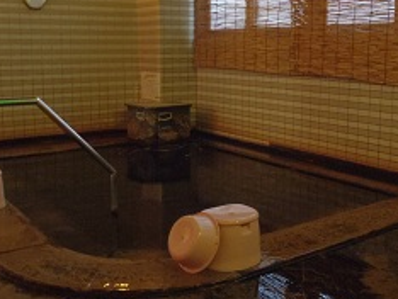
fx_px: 495
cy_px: 109
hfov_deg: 43.7
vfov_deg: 33.5
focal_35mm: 43
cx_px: 225
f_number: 3.9
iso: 400
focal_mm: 5
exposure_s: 1/4
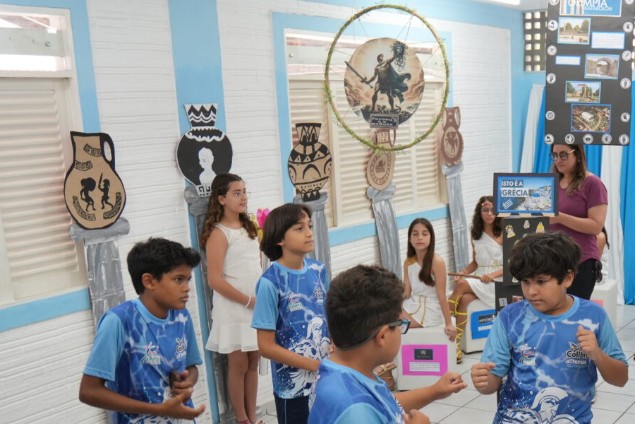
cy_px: 348
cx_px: 473
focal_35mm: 46
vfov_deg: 28.6
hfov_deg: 41.6
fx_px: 810
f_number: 2.8
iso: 640
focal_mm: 17
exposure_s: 1/100
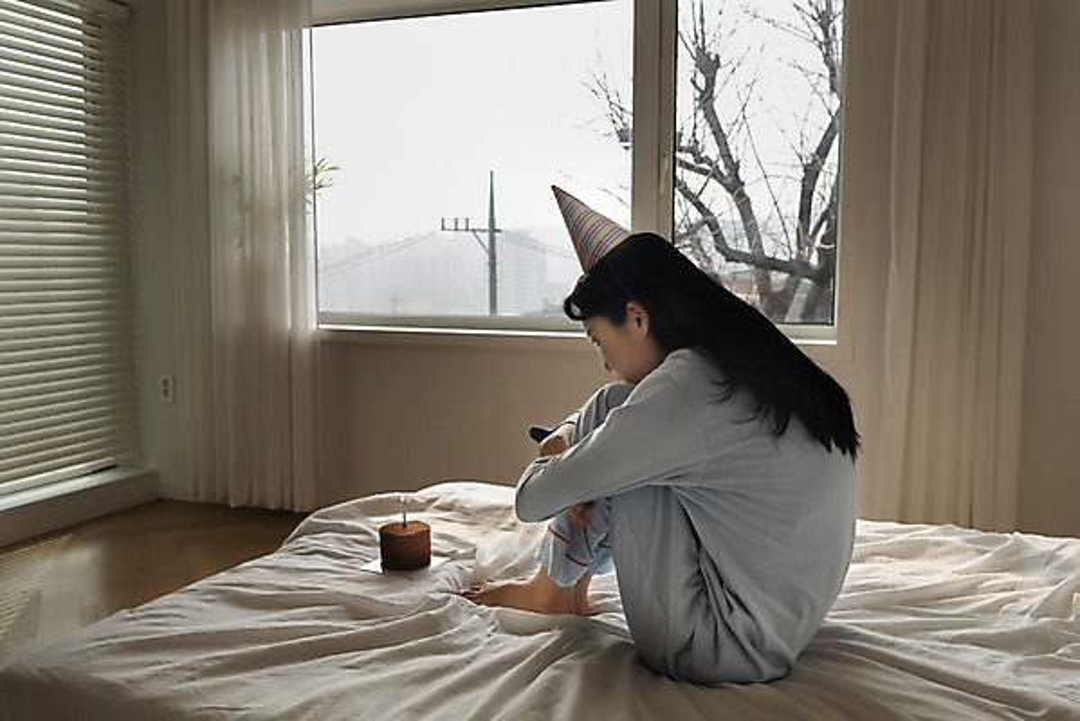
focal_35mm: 31
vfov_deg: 42.4
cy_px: 360
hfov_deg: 60.3
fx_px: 930
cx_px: 540
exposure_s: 1/640
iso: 400
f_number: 5
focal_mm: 31
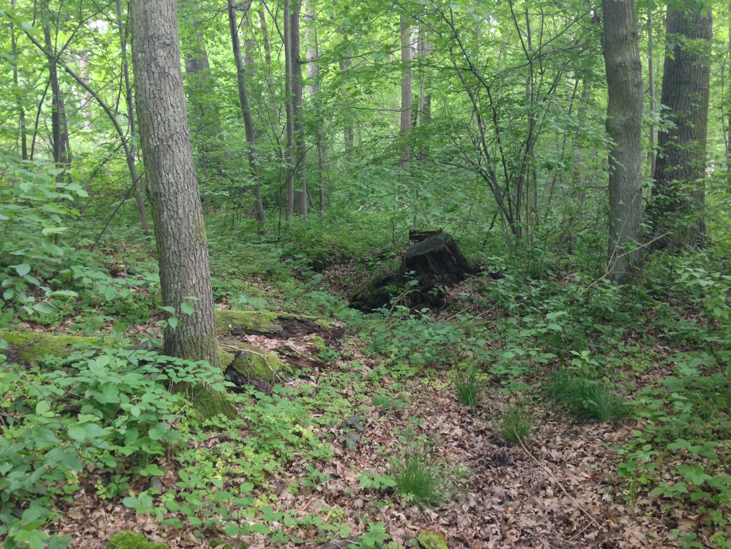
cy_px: 274
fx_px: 697
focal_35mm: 33
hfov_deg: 55.4
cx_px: 366
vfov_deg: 42.9
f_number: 2.4
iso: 160
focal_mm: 4.12
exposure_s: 1/20
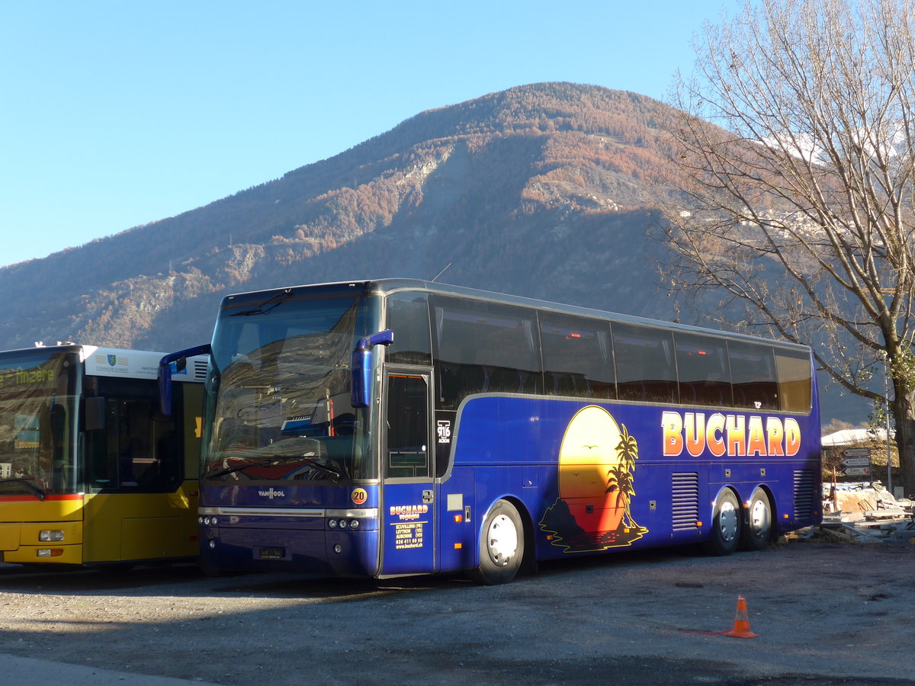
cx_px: 458
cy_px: 343
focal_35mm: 55
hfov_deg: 34.9
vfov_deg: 26.6
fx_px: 1454
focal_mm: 11.3
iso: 80
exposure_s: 1/320
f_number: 3.4
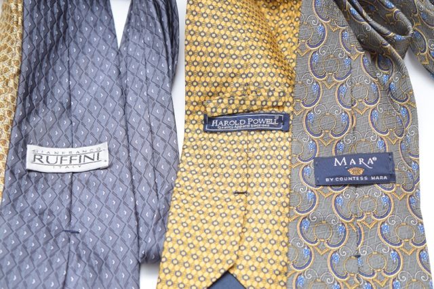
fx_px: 868
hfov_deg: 28.1
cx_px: 217
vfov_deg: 18.9
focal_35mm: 72
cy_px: 144
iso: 800
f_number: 5.6
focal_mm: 48
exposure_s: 1/125
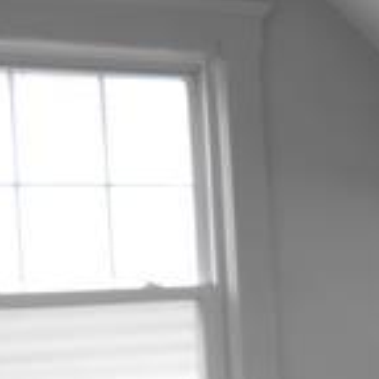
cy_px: 292
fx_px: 1263
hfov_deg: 14.2
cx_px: 769
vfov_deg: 17.0
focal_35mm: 102
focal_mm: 4.6
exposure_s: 1/30
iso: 125
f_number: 3.5
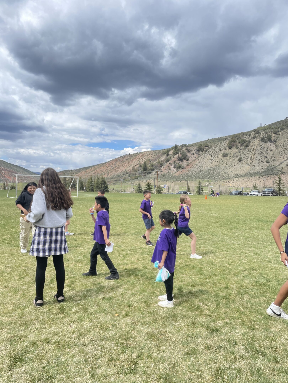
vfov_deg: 67.3
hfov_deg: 53.1
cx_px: 144
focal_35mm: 26
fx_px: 288
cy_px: 192
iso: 32
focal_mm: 4.2
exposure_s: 1/2212
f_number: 1.6
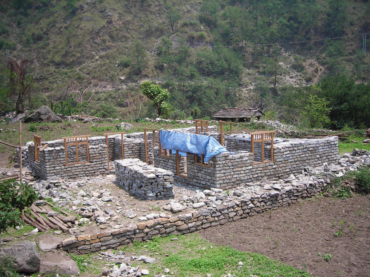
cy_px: 138
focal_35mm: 38
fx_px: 406
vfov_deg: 37.7
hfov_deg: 49.0
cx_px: 185
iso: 50
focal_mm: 6.3
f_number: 3.2
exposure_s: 1/360
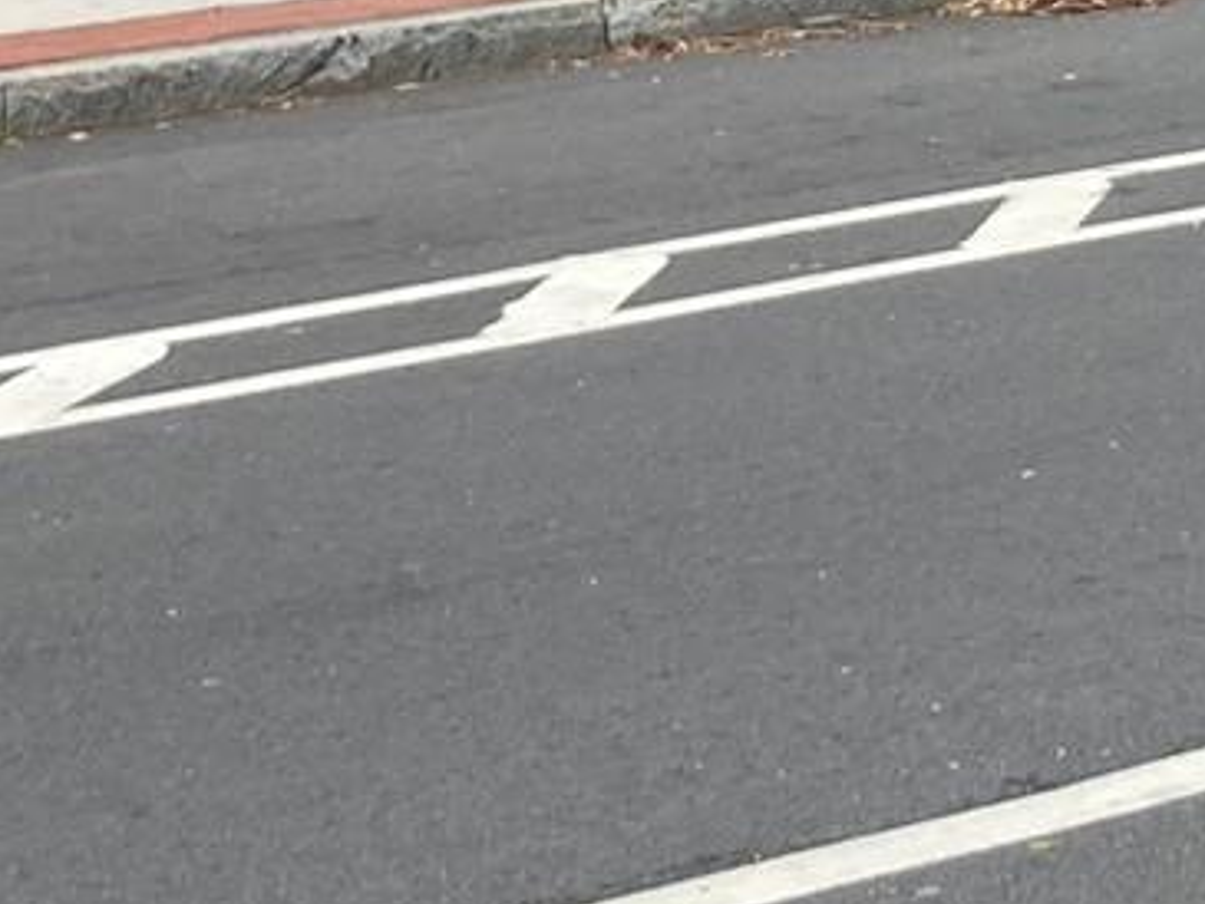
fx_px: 5467
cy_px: -604
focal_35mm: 157
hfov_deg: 12.5
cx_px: 1000
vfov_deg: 9.1
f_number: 1.8
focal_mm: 3.99
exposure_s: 1/122
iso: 25
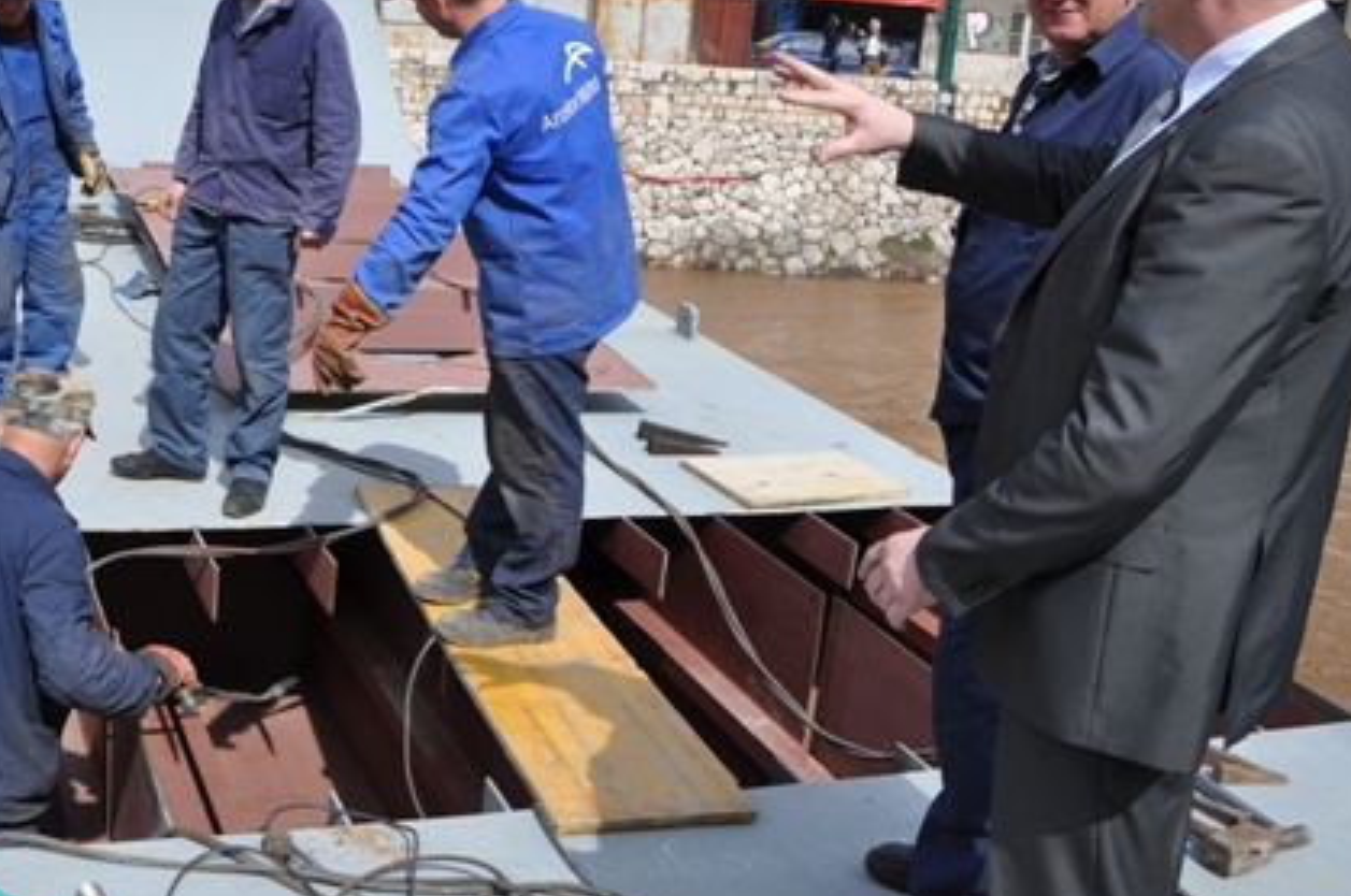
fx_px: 1574
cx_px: 409
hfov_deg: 45.5
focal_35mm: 42
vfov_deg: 31.7
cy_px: 350
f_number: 9
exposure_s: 1/320
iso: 200
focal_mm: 18
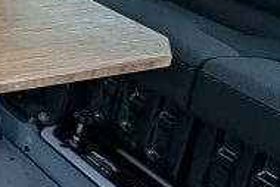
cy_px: -42
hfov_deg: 21.9
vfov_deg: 19.9
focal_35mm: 64
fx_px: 498
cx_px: -205
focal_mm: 1.95
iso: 59
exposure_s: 1/23.8
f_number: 2.2
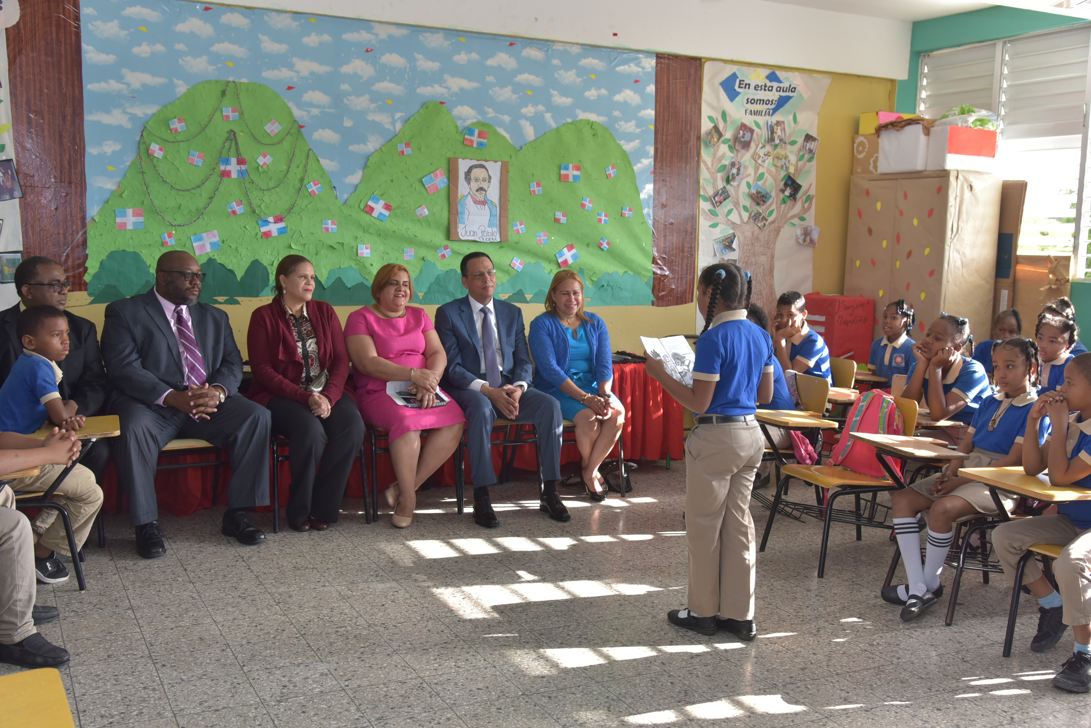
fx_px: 1061
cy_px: 364
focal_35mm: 35
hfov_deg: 54.4
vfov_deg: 37.9
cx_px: 546
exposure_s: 1/100
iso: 500
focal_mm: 35
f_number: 5.6
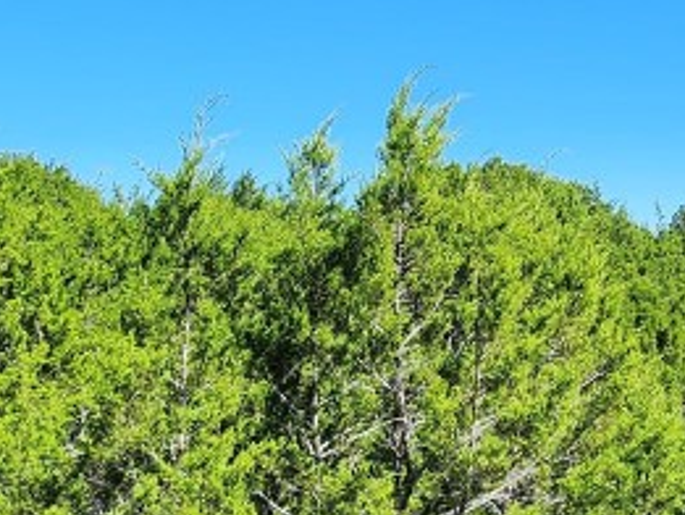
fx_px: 1010
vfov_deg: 28.5
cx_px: 501
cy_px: 315
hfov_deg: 36.7
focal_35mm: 51
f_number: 2.2
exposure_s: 1/1176
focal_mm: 2.2
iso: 50
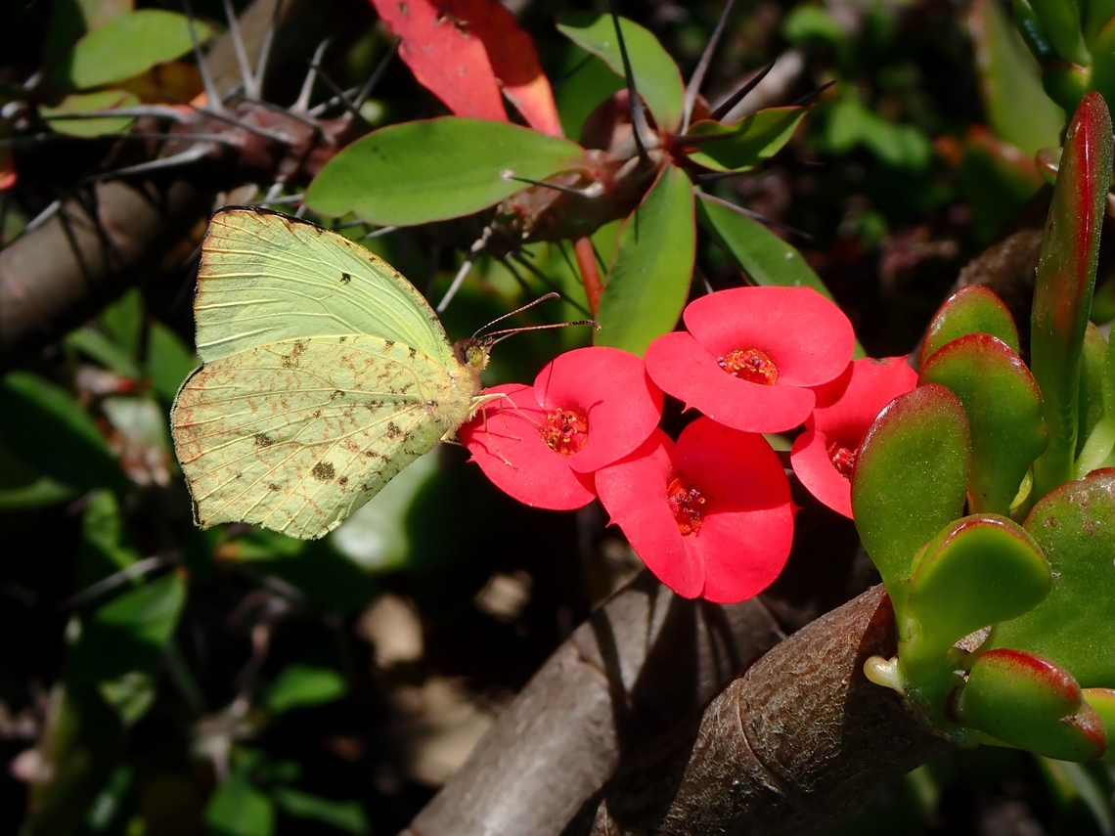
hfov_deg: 19.6
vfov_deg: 14.8
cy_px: 418
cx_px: 558
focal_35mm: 100
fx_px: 3221
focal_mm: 18
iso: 100
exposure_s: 1/400
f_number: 6.3
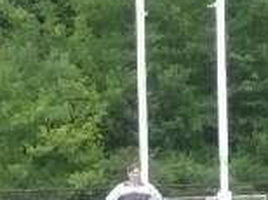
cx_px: -633
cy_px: 530
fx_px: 8712
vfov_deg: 1.3
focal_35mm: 1127
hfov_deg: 1.7
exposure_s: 1/250
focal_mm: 23.1
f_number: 4.8
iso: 200
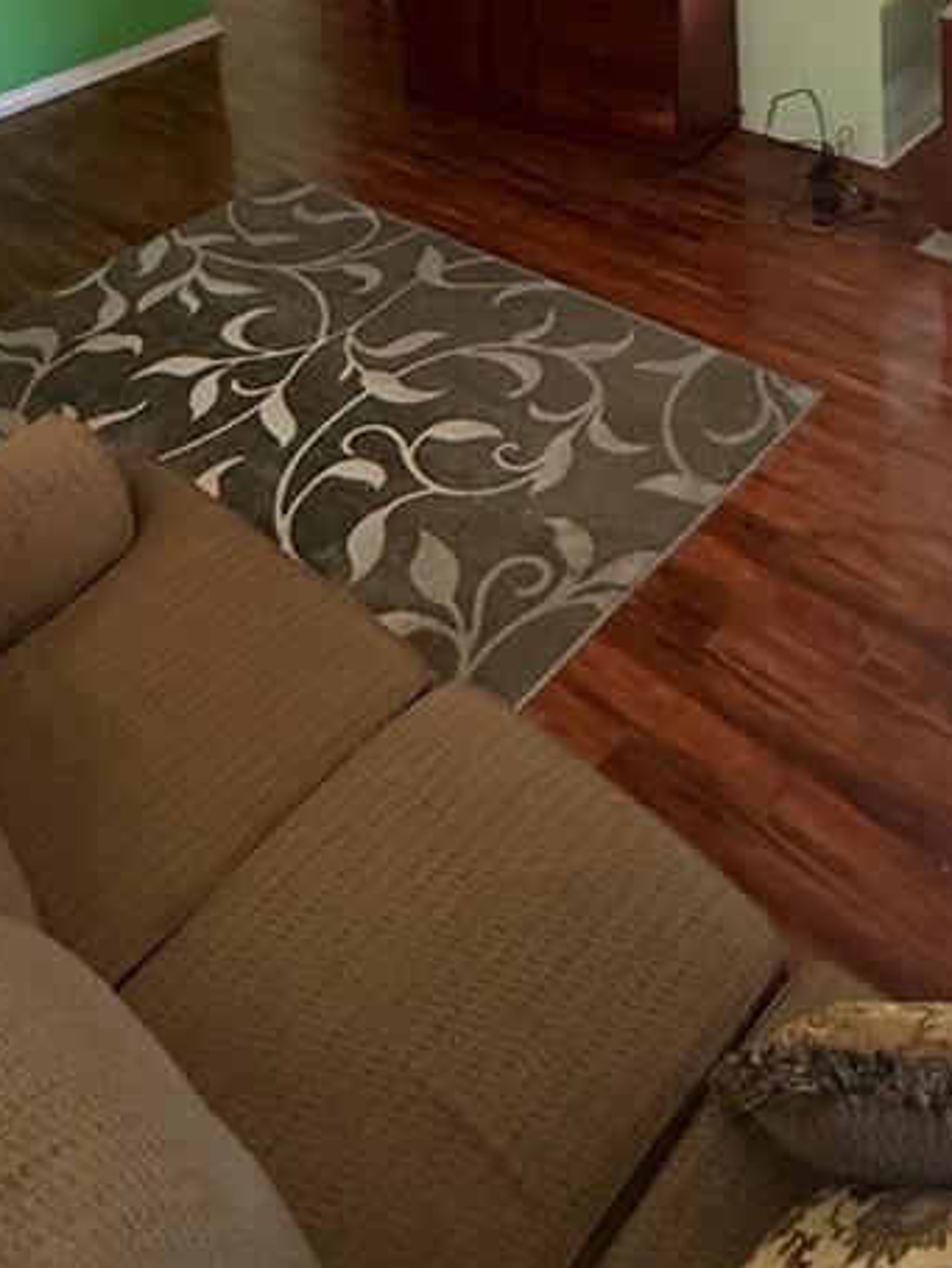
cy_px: -179
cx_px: 528
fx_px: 1355
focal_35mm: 37
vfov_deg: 39.3
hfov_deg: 38.7
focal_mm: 2.22
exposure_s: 1/60
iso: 500
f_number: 2.2
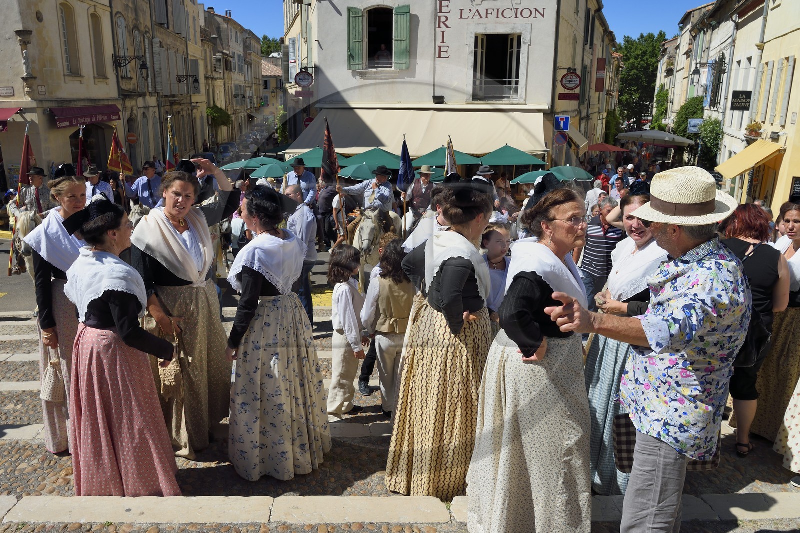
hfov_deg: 73.8
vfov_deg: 53.1
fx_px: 533
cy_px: 266
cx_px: 400
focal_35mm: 24
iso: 200
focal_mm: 24
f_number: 13
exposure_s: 1/250
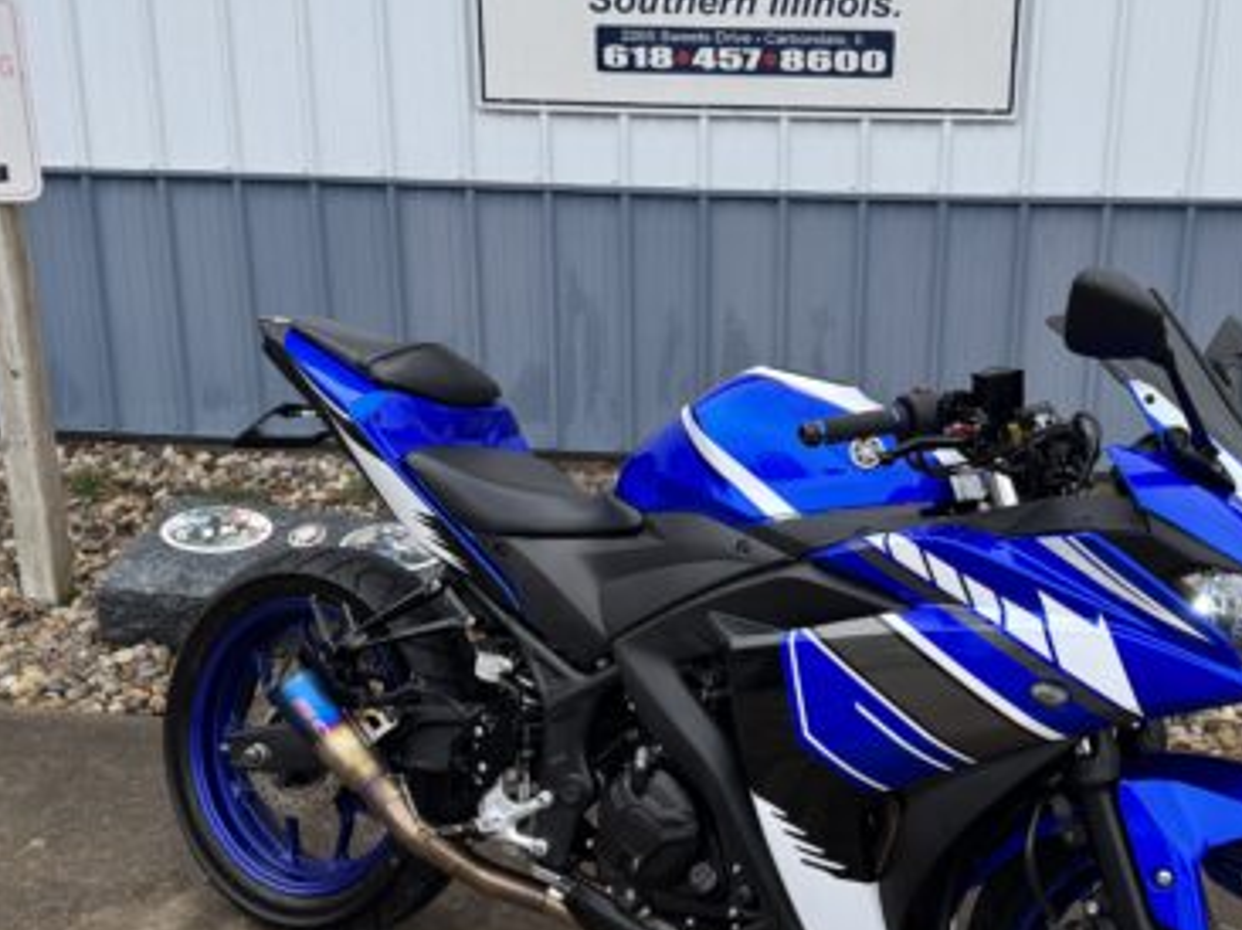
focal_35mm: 42
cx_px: 774
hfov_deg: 44.5
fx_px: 1506
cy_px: 479
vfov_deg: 34.3
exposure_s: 1/995
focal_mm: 6.76
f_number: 1.78
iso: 80
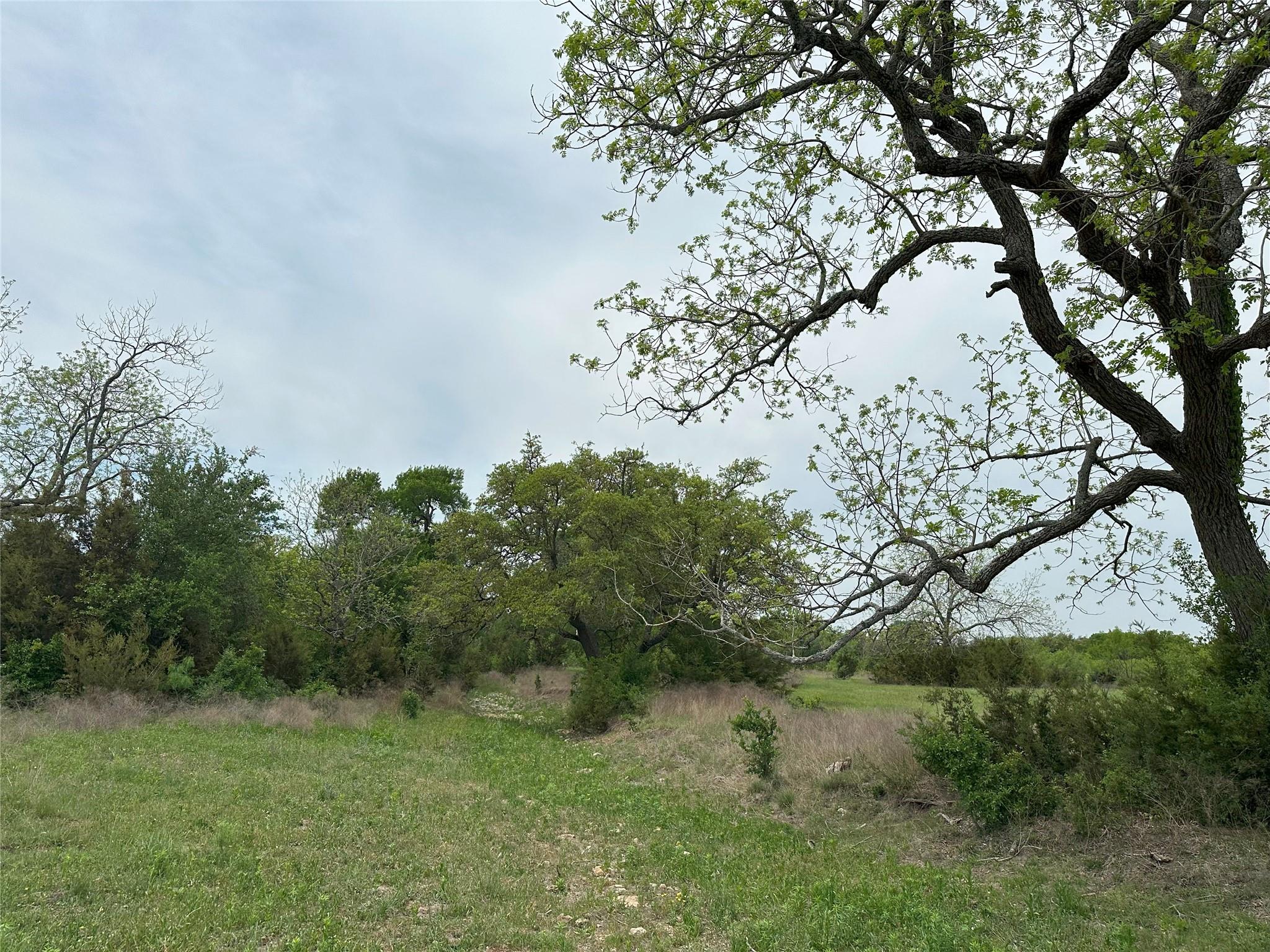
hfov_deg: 71.6
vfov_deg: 56.8
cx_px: 635
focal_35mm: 24
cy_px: 476
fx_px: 881
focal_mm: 6.86
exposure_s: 1/9709
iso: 80
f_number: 1.78
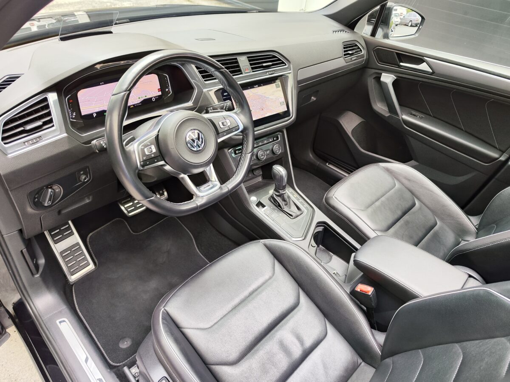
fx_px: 339
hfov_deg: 73.9
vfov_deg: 58.9
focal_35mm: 23
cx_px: 255
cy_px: 191
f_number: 1.69
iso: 107
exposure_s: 1/100
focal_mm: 7.01
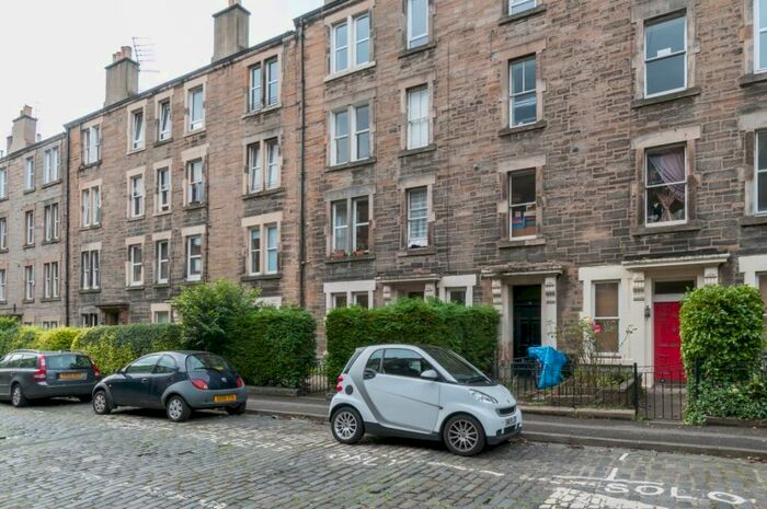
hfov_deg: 81.3
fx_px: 447
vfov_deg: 59.4
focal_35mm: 21
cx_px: 384
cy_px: 254
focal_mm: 14
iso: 200
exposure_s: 1/80
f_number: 11
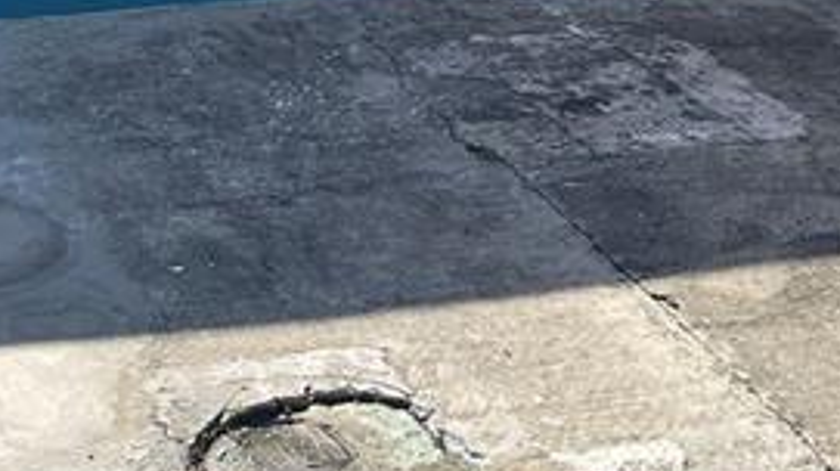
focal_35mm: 103
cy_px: -576
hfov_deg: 20.4
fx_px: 2293
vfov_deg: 10.4
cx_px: 118
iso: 32
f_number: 1.6
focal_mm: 5.1
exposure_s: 1/2488
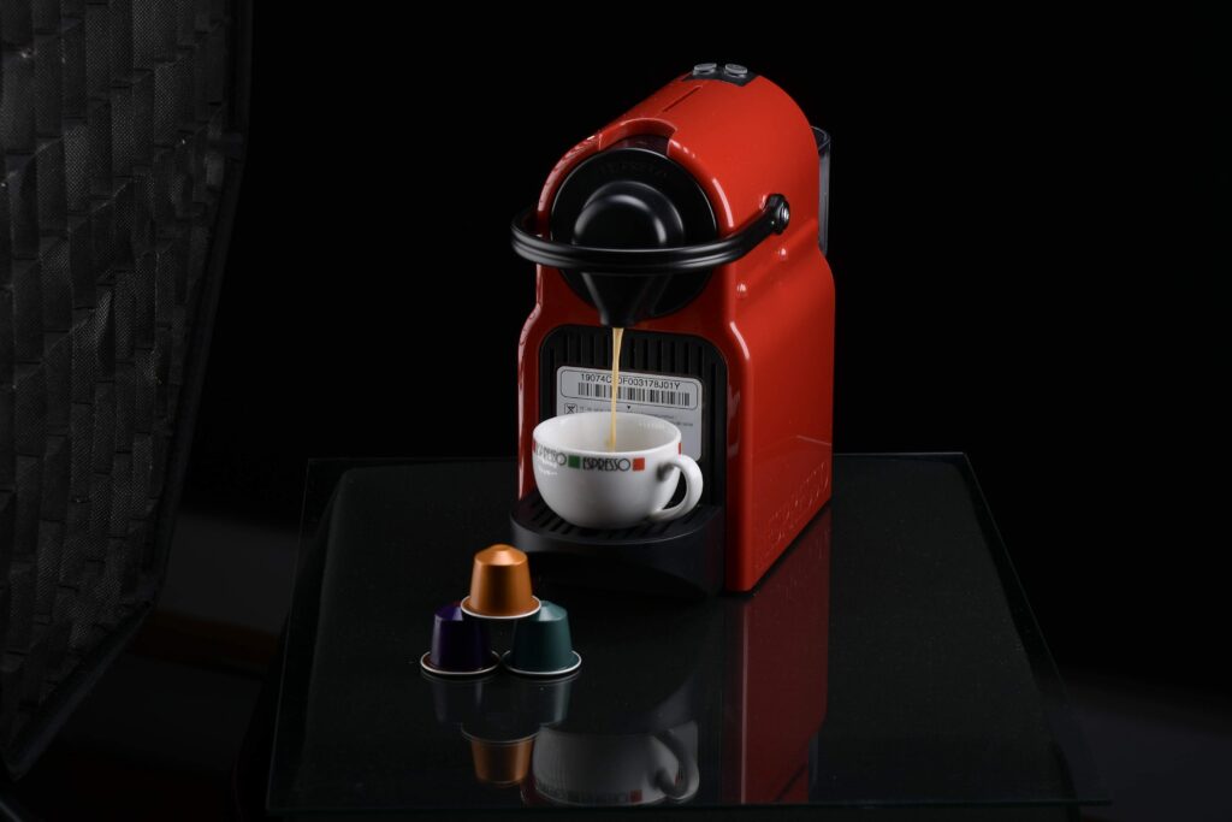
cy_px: 411
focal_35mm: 120
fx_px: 4107
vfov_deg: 11.4
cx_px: 616
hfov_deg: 17.1
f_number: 8
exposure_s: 1/250
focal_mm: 80
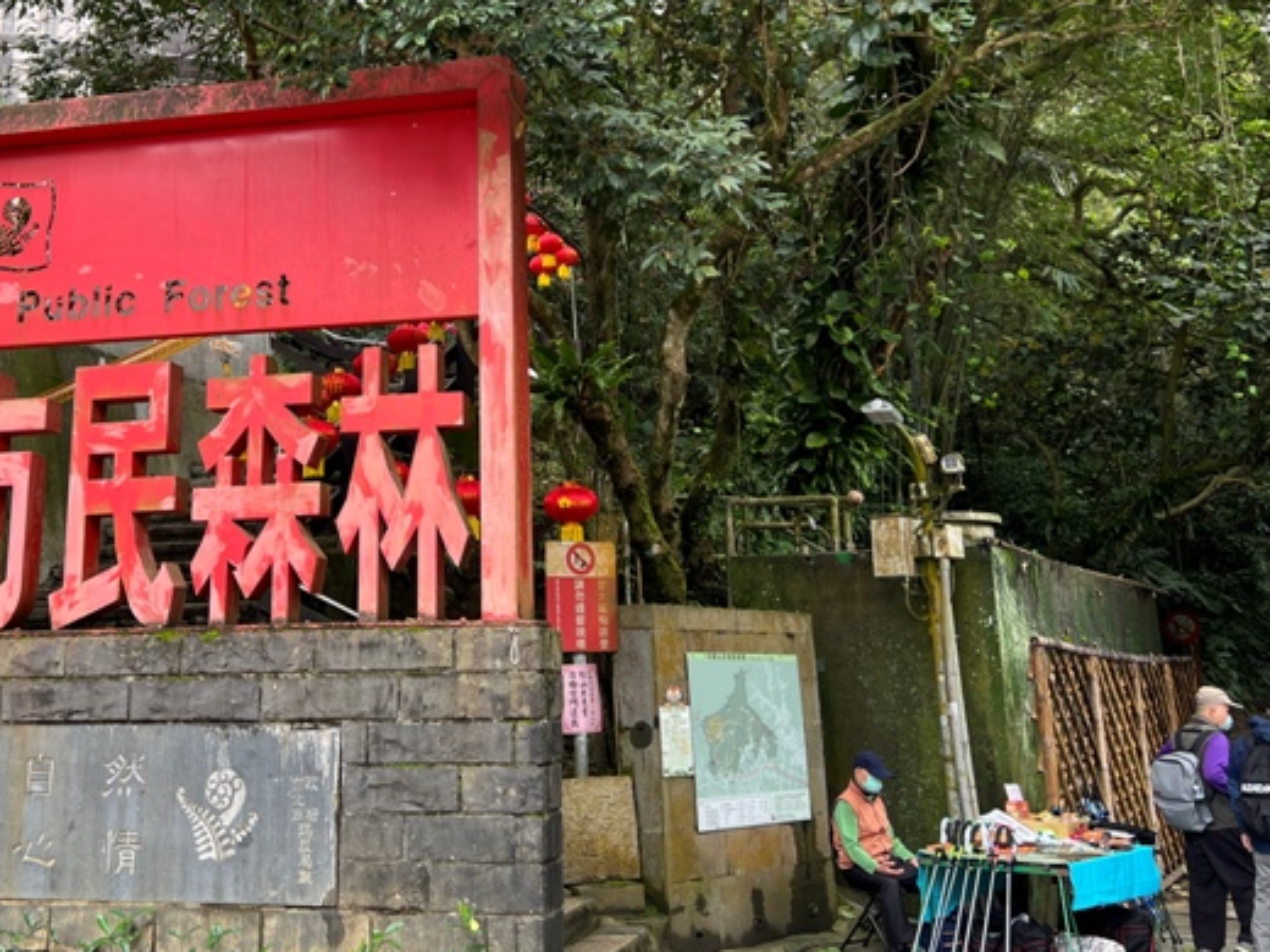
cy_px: 286
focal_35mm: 40
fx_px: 1468
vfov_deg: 35.5
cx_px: 476
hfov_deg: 46.4
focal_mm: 5.7
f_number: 1.5
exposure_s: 1/135
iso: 50
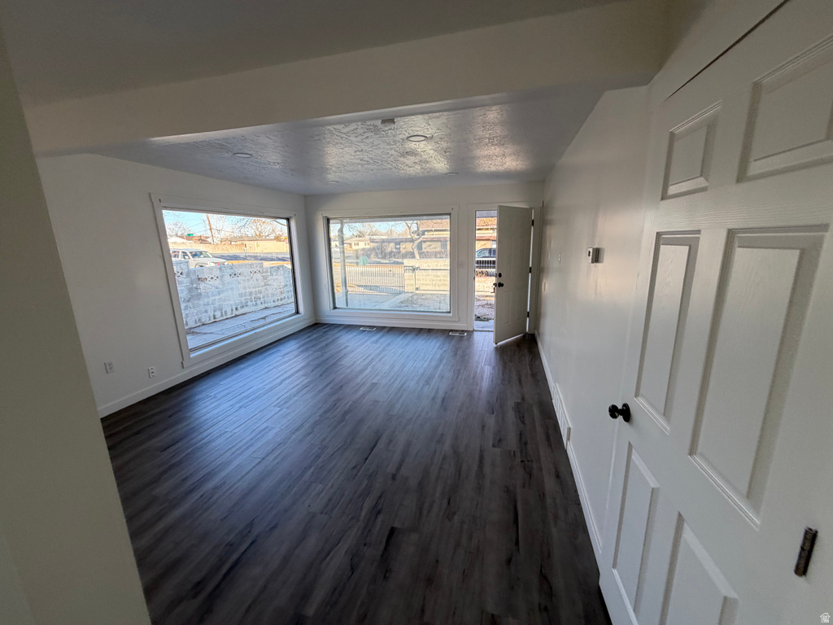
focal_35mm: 14
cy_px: 312
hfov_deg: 102.1
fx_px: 337
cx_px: 416
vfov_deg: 85.7
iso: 64
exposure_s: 1/139
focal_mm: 2.22
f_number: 2.2
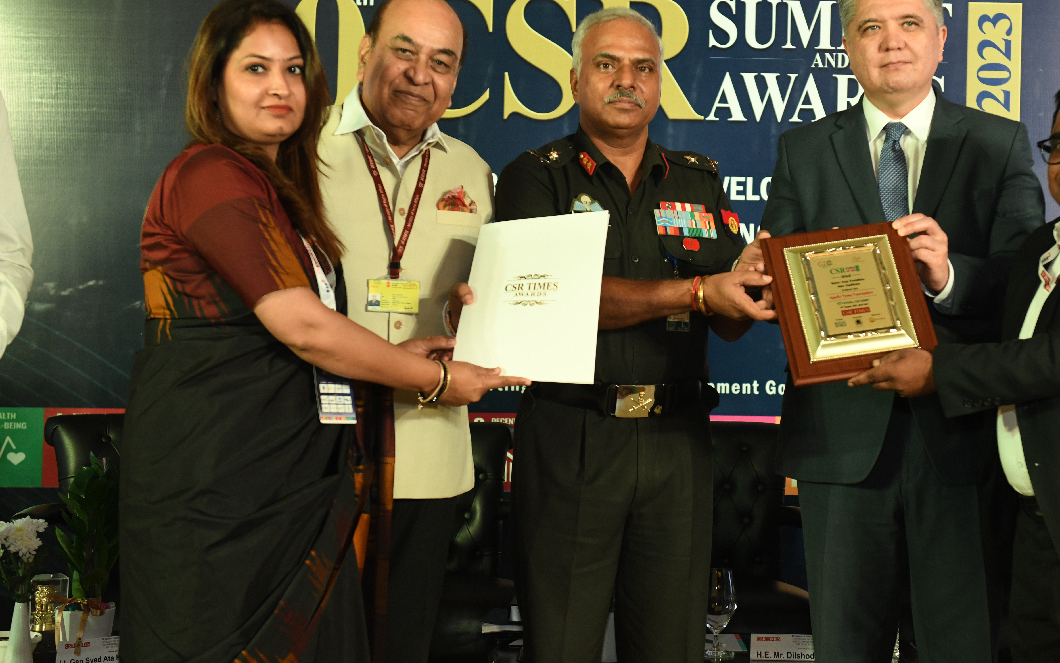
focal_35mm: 69
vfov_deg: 18.9
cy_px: 291
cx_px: 655
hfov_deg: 29.7
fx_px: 1993
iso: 1250
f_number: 4
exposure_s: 1/125
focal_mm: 48
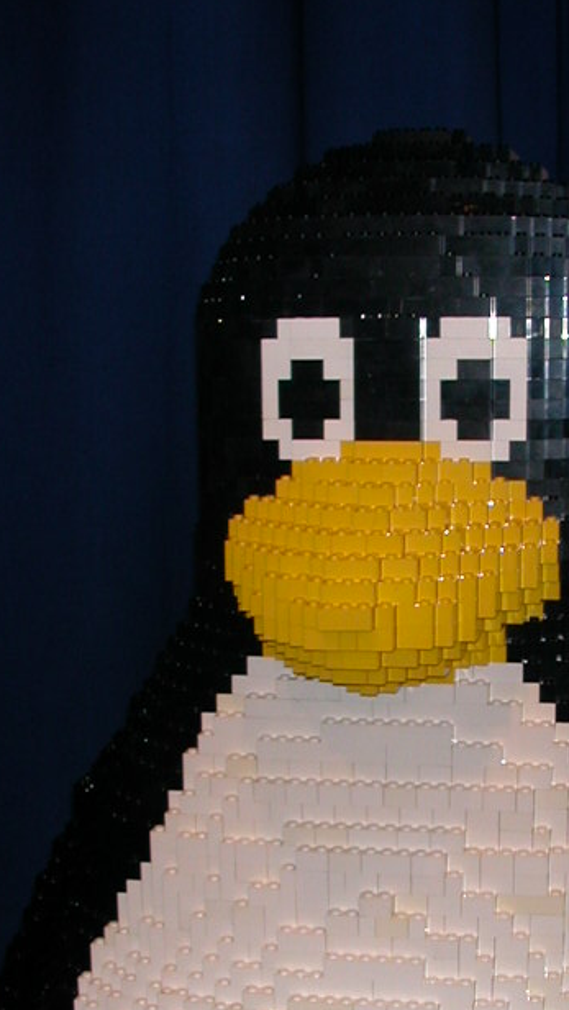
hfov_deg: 18.0
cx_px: 359
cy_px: 739
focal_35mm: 67
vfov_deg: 31.0
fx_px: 1795
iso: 100
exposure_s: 1/59.9
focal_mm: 5.6
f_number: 2.7
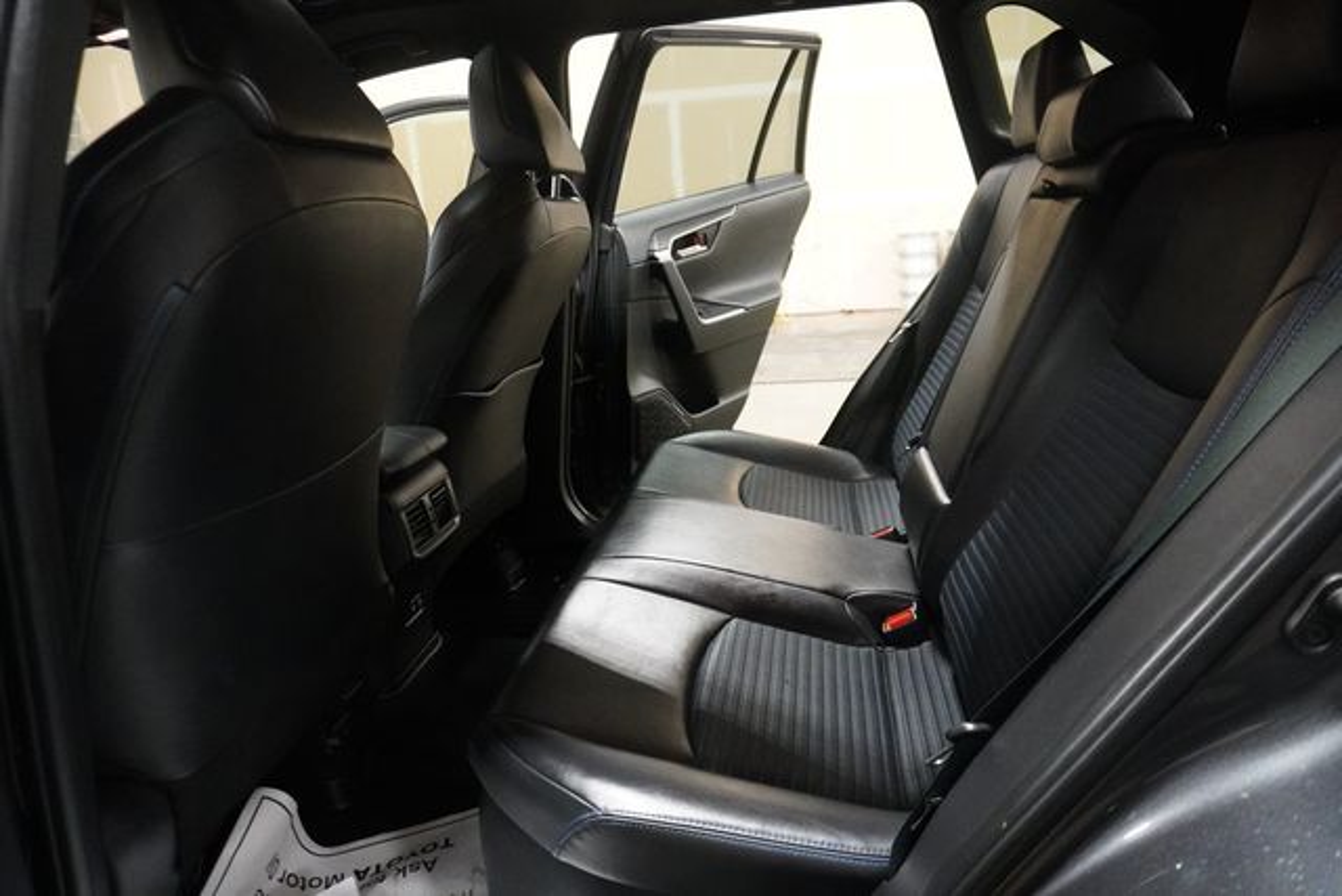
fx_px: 895
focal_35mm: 24
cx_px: 671
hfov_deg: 73.7
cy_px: 448
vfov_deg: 53.2
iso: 6400
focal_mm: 16
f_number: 3.5
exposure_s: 1/80
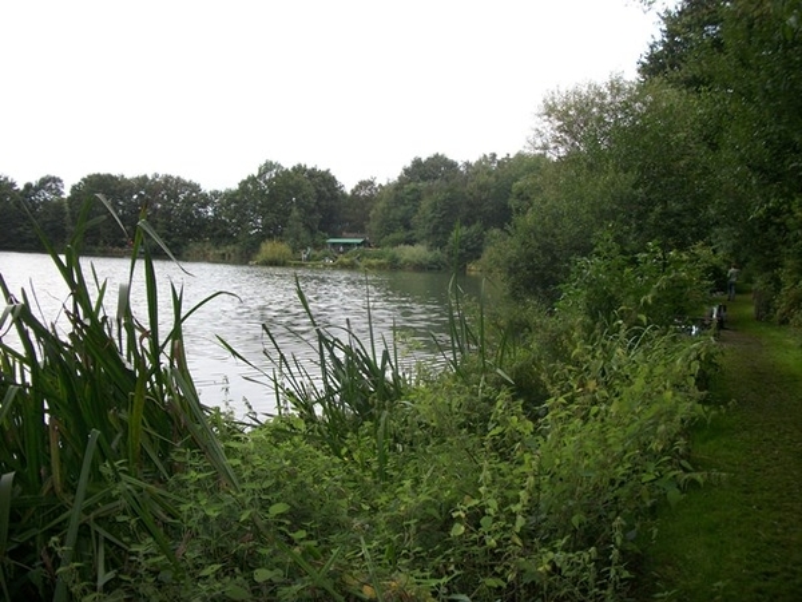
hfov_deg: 56.8
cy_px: 301
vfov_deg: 44.2
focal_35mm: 32
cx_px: 401
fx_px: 741
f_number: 2.9
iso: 105
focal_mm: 5.7
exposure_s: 1/500
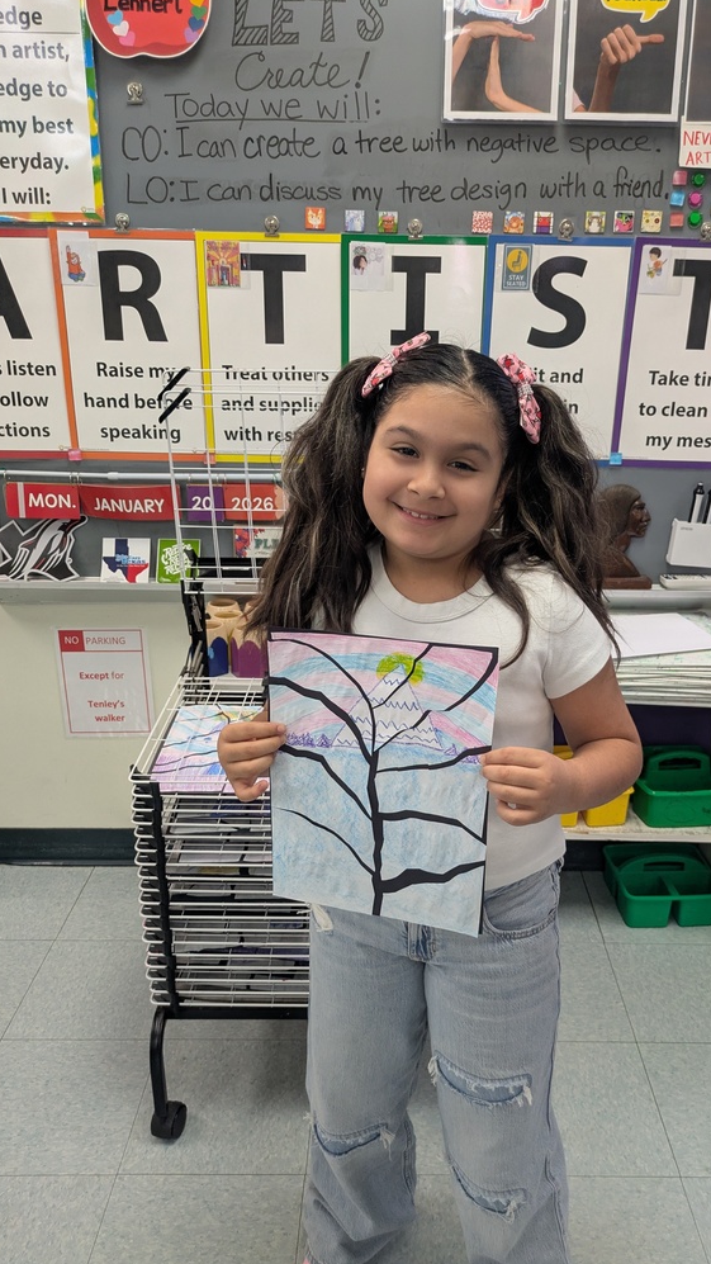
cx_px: 392
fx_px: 938
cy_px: 643
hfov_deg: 41.5
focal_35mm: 28
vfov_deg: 67.9
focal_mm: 5.43
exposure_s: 1/60
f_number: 1.89
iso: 343
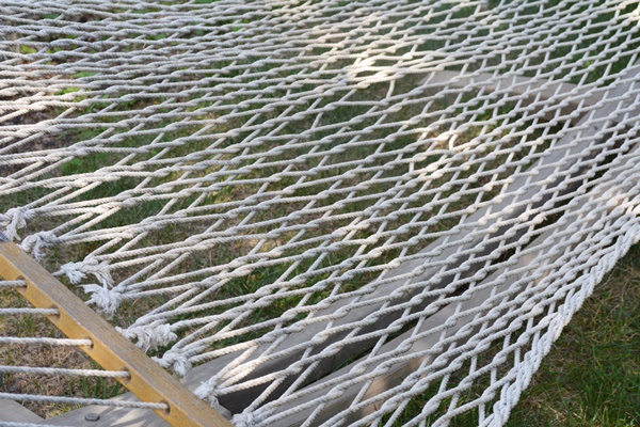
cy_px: 214
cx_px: 320
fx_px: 1173
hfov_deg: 30.5
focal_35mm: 66
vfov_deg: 20.6
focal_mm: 44
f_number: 7.1
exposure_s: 1/200
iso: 200
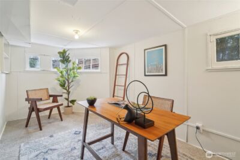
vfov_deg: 73.8
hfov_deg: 96.7
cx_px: 120
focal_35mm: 16
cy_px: 80
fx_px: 107
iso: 1600
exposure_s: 1/40
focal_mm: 16
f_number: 8
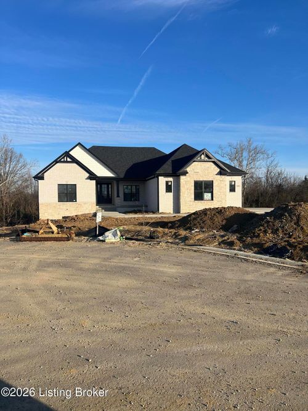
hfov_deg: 53.0
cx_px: 154
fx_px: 309
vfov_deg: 67.3
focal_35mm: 26
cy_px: 206
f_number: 1.5
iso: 50
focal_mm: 5.7
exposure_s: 1/3571
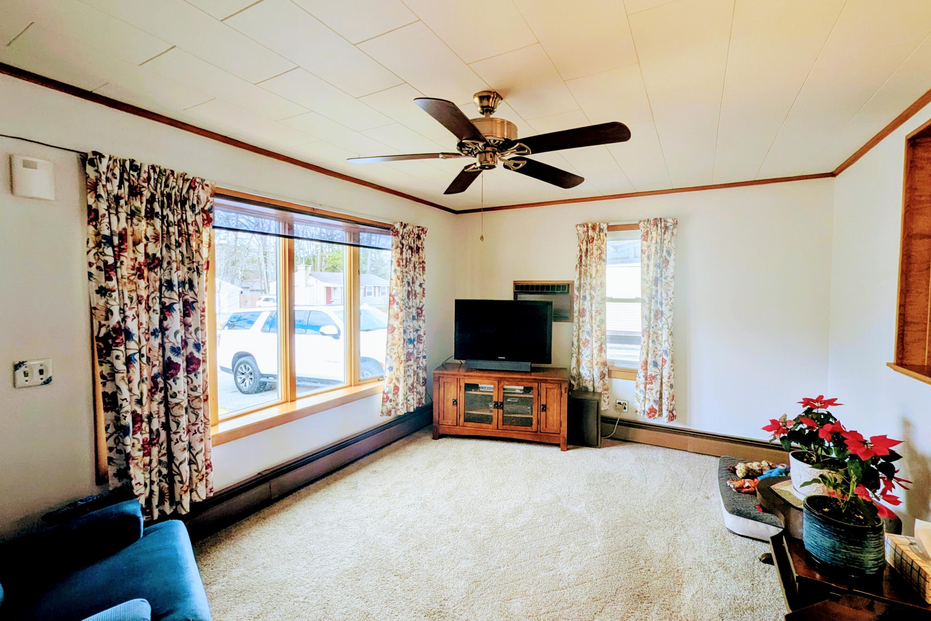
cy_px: 299
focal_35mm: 14
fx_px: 362
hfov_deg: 104.2
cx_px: 478
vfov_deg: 81.2
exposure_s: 1/148
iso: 48
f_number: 2.2
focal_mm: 1.95
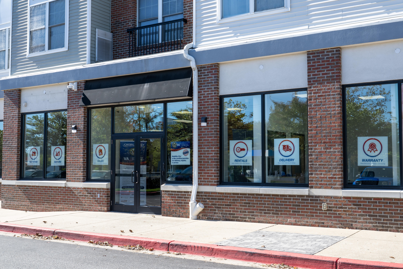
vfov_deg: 30.5
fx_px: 493
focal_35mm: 44
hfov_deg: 44.5
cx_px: 202
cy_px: 134
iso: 400
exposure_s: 1/80
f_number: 18
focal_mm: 44
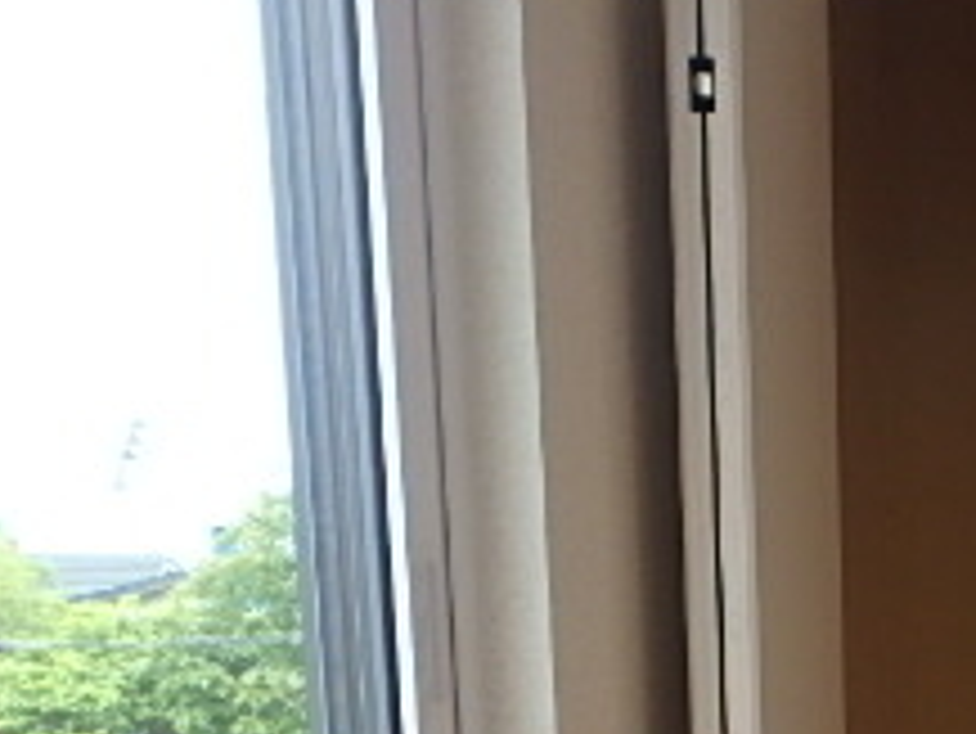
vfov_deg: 21.5
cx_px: 1210
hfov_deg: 27.1
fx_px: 1749
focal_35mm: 62
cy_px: 941
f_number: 3.5
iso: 200
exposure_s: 1/60
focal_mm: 3.7
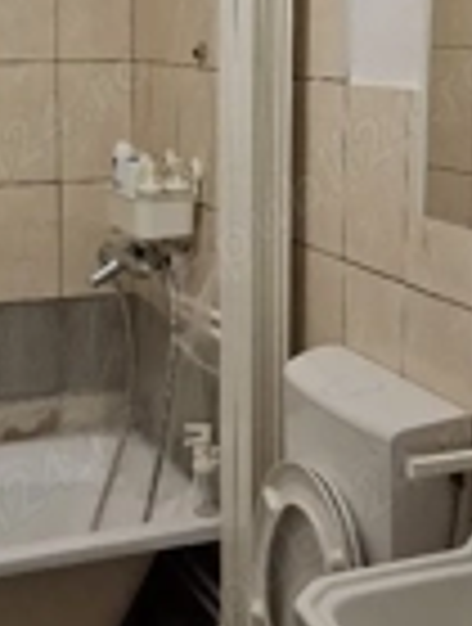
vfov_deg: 29.1
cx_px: 94
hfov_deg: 22.1
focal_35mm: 66
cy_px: 212
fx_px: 1194
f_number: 1.8
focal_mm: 5.54
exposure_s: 1/100
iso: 125
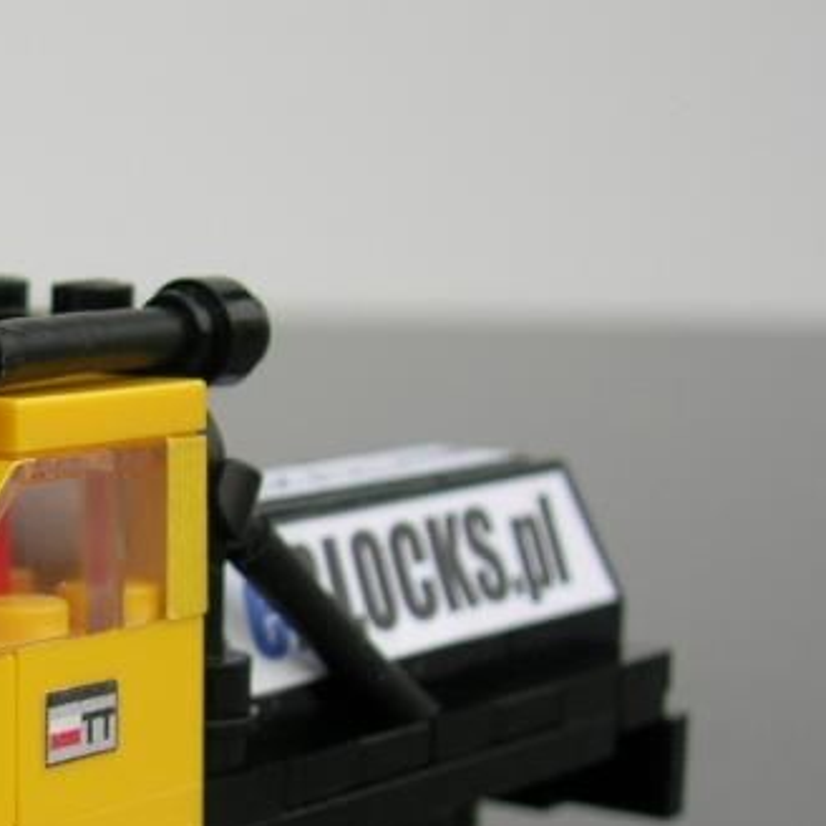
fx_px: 2835
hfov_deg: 15.8
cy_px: 761
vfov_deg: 16.3
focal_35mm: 105
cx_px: -217
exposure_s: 1/234
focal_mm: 7.8
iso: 64
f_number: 2.8
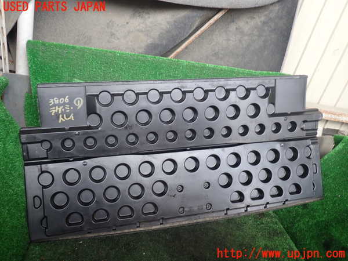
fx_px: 302
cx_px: 174
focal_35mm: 30
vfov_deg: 46.8
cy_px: 130
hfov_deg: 60.0
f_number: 2.3
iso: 125
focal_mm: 5.4
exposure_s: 1/60
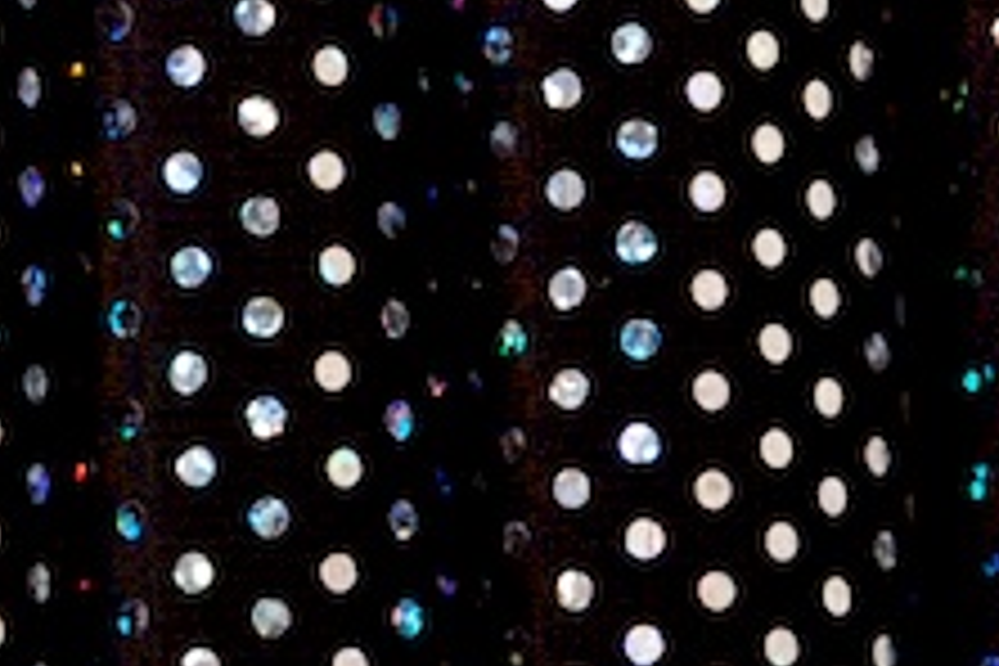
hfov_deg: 6.0
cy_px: -148
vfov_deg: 4.0
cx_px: 436
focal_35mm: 345
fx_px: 9583
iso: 400
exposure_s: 1/640
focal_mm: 85
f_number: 11
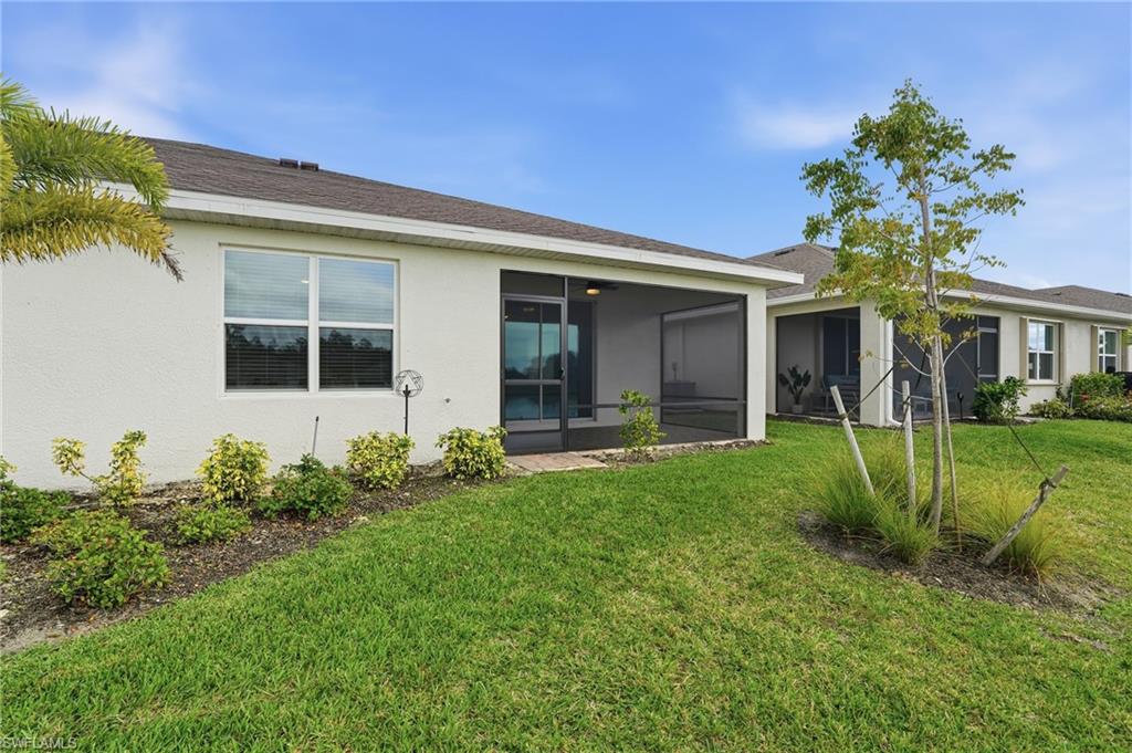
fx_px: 534
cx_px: 566
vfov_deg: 70.3
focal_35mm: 17
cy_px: 376
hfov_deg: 93.3
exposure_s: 1/1600
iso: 200
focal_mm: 17
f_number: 9
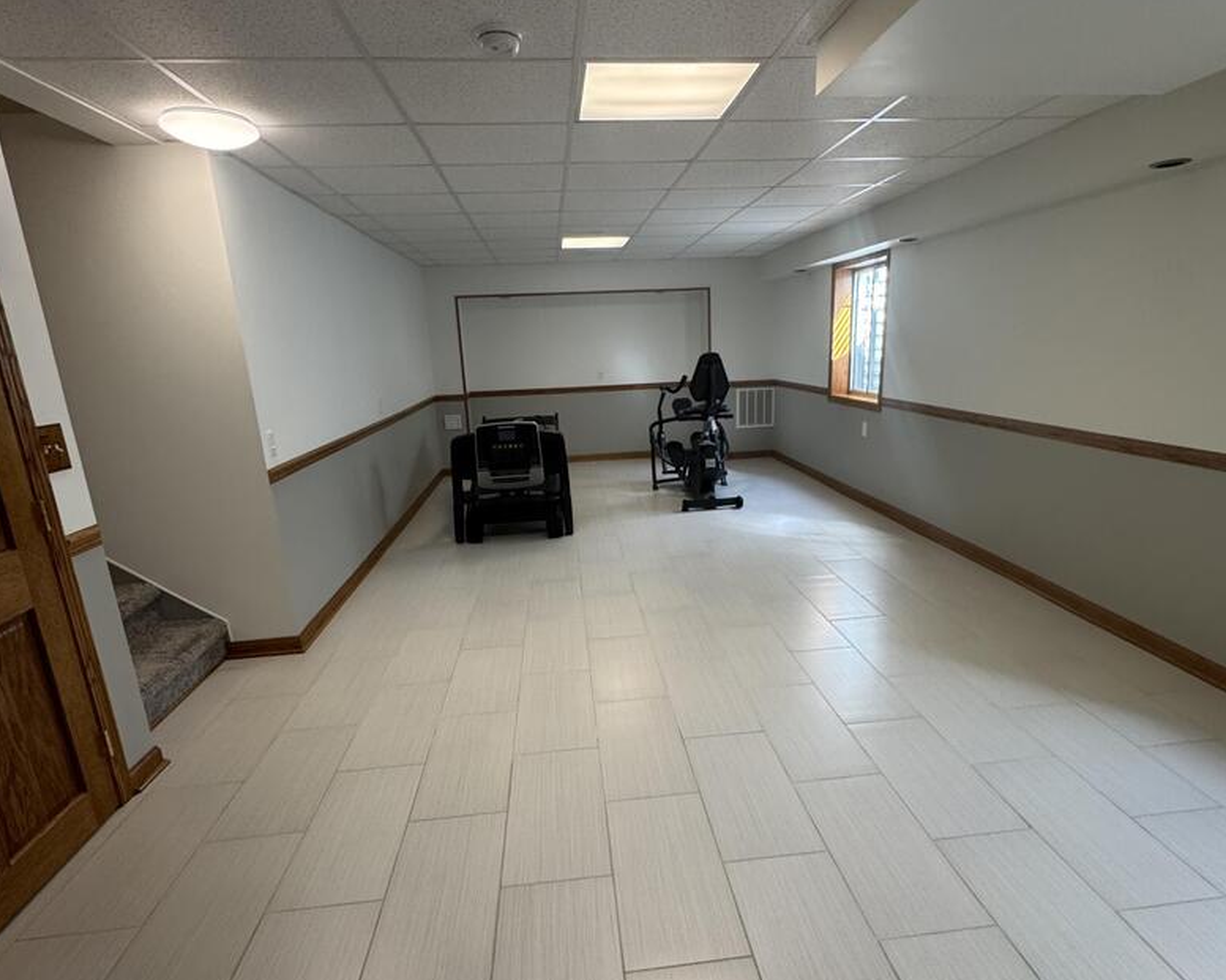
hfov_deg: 83.3
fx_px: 689
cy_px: 530
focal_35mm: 19
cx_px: 630
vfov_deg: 70.7
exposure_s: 1/120
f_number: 2.2
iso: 200
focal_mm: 2.22
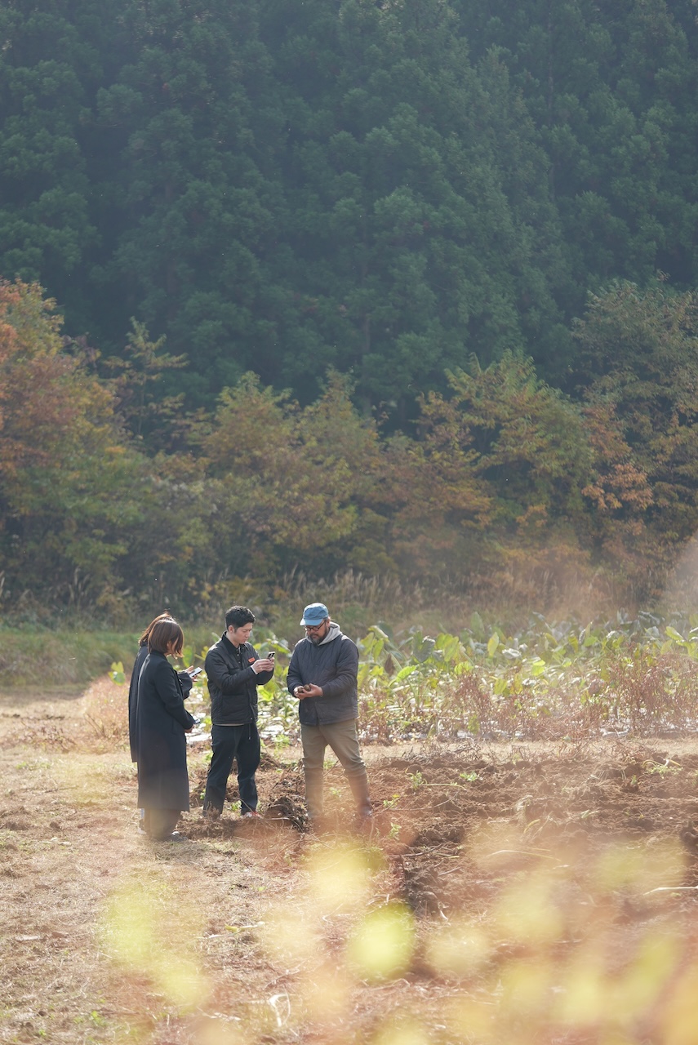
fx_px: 2614
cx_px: 349
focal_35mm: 90
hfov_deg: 15.2
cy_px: 522
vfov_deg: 22.6
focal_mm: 90
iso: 250
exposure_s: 1/1250
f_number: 2.8
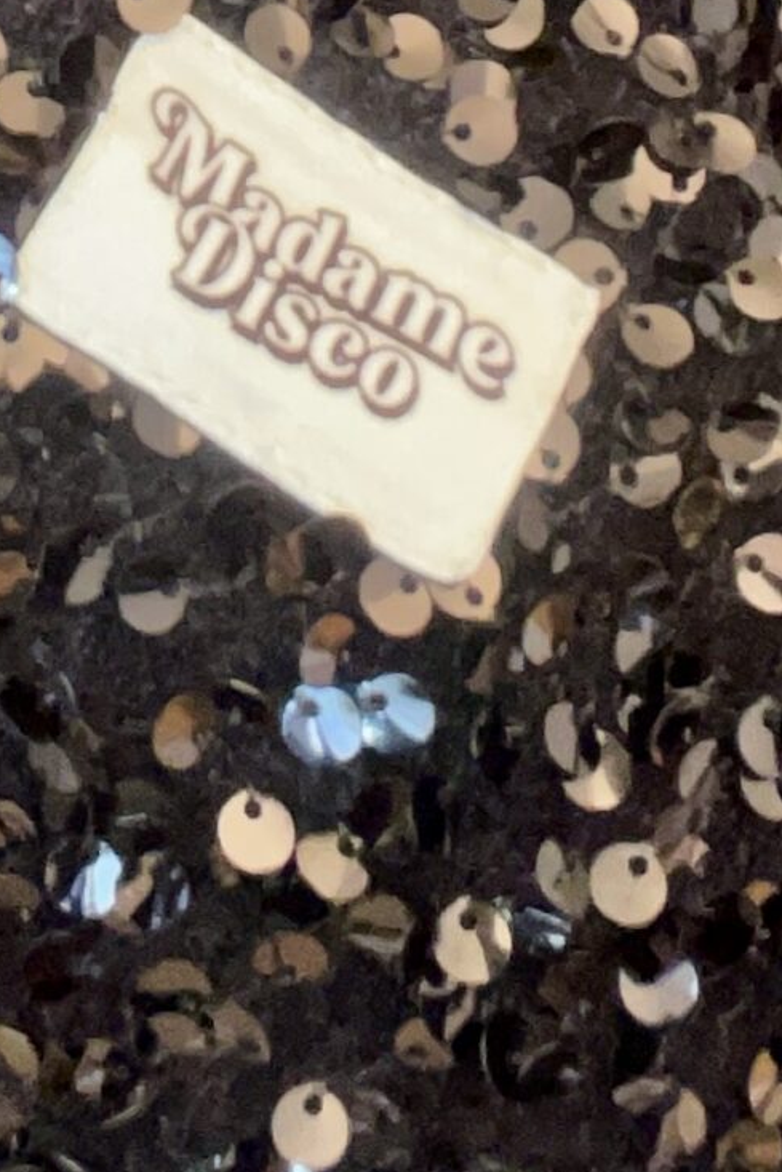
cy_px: -429
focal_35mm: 109
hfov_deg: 12.5
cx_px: 67
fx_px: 3550
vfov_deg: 17.4
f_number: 2.2
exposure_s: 1/50
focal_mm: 2.71
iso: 320
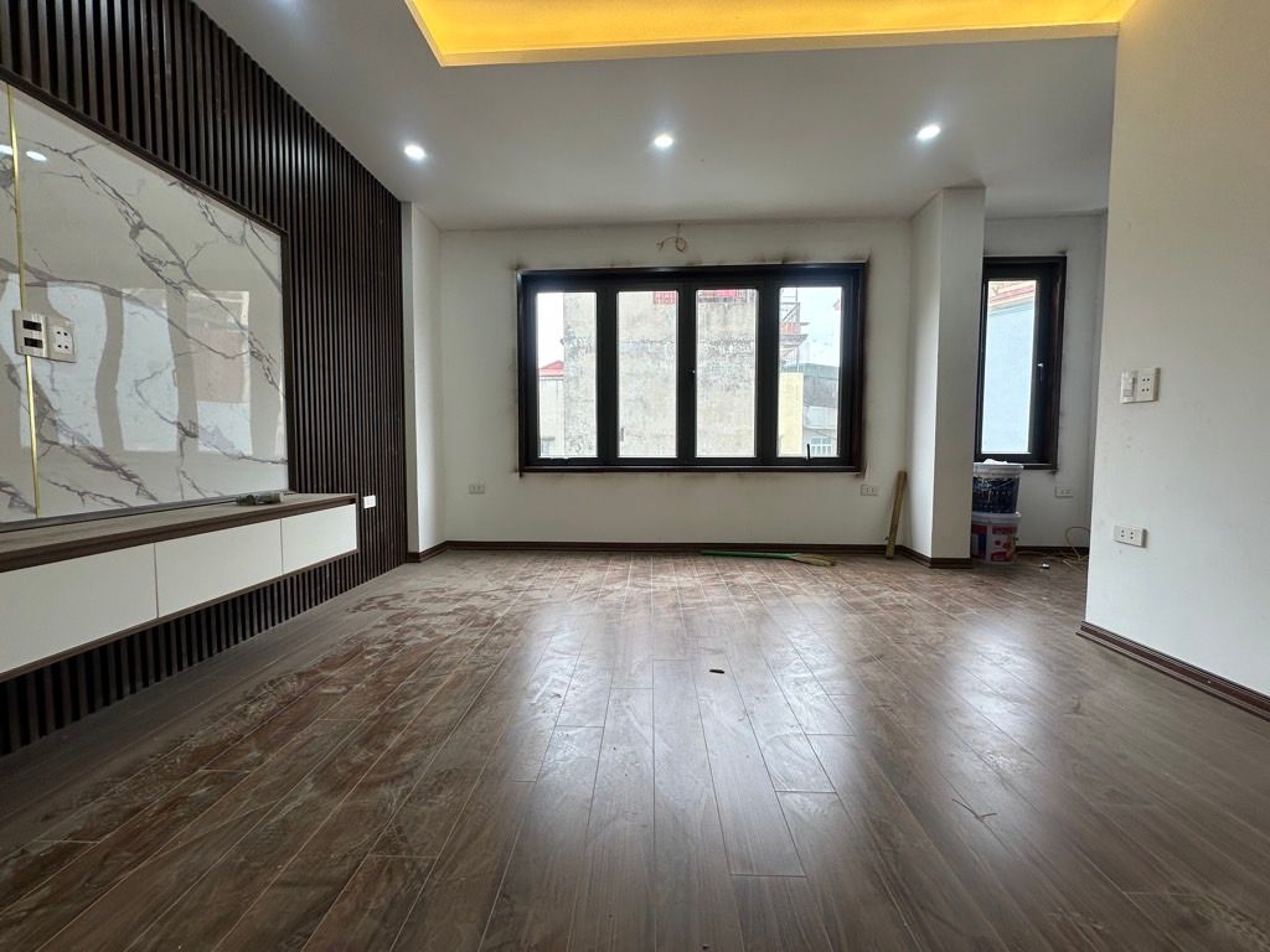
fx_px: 514
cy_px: 476
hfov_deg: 102.1
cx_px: 635
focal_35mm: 14
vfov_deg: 85.7
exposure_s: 1/107
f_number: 2.2
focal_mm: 2.22
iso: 40
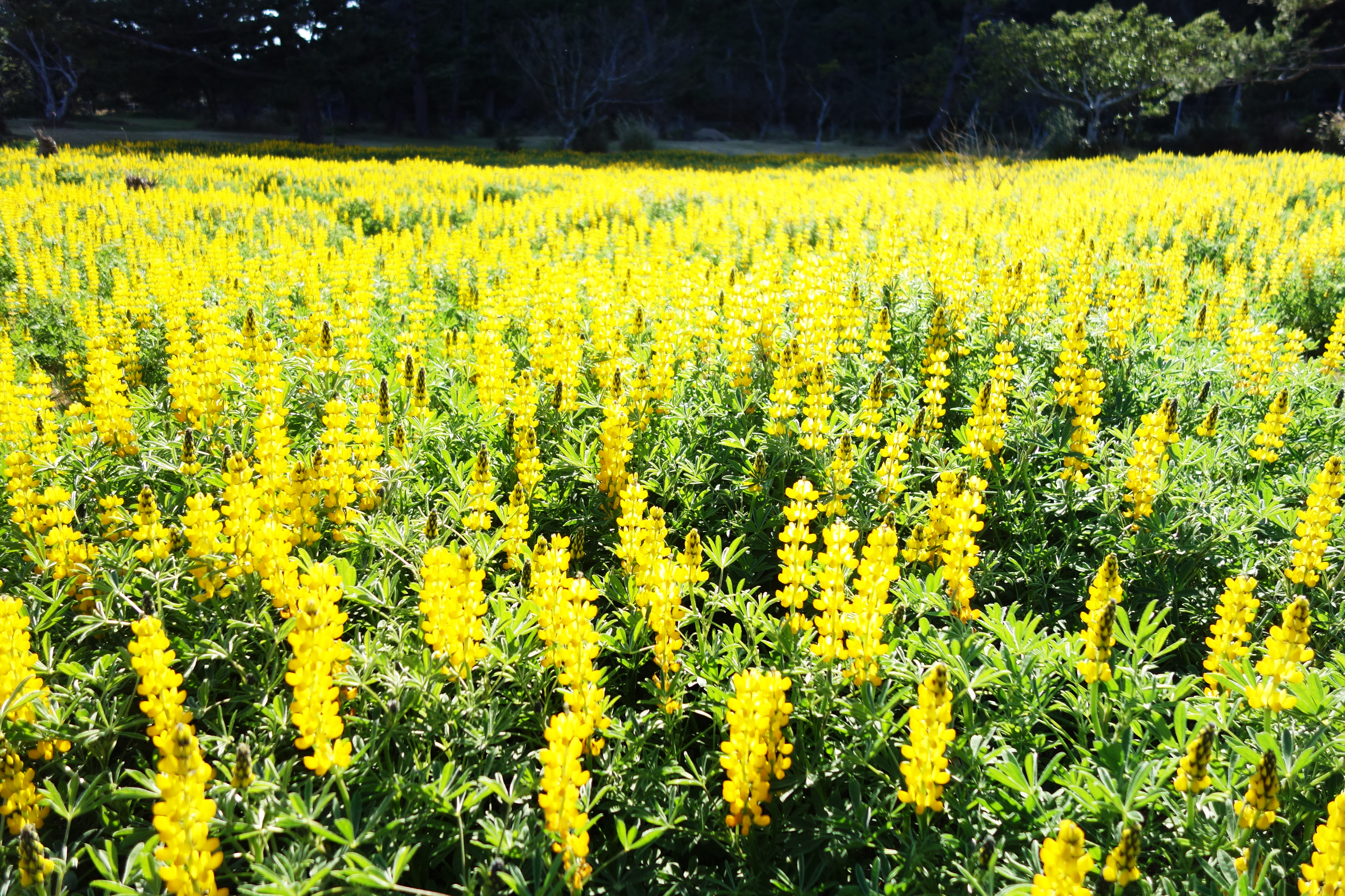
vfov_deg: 46.4
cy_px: 448
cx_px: 672
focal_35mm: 28
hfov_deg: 65.5
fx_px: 1046
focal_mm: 10.4
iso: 125
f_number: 1.8
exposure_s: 1/2000
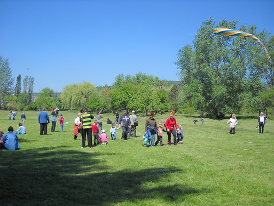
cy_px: 109
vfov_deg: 32.9
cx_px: 139
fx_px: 348
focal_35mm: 44
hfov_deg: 42.9
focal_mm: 6.72
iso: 64
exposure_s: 1/296
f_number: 5.5
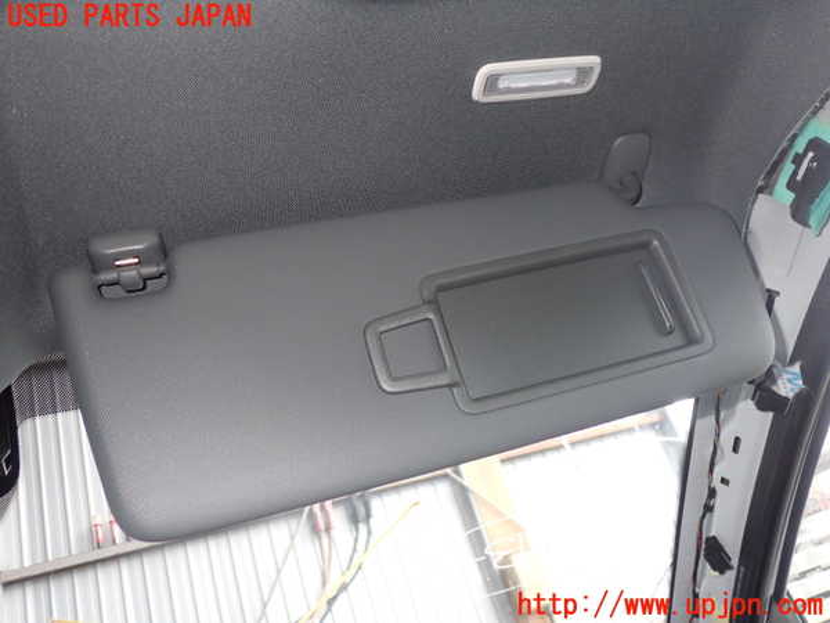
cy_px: 312
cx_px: 415
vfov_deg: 46.8
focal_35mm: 30
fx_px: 719
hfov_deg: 60.0
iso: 200
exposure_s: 1/30
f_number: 2.3
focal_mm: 5.4
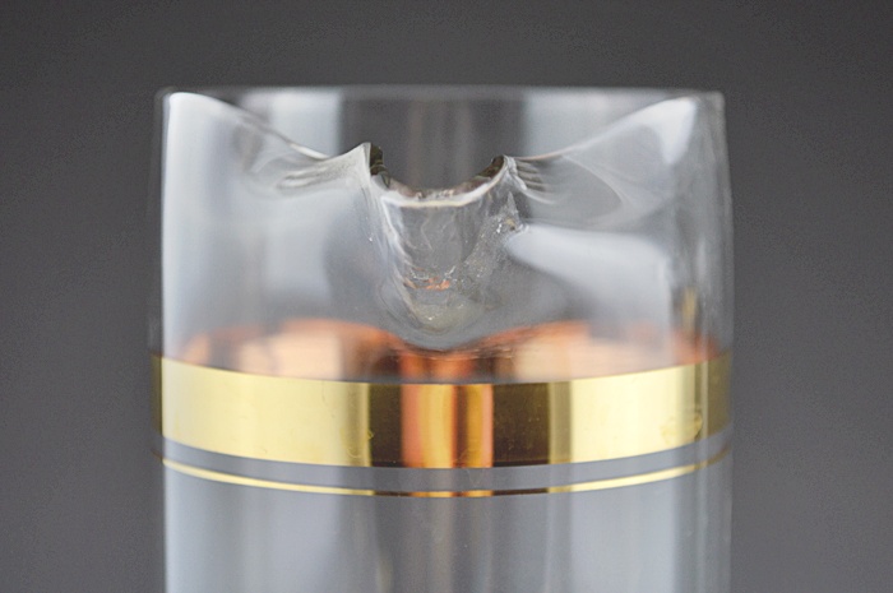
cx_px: 446
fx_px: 2044
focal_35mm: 82
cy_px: 296
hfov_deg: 24.6
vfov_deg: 16.5
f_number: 5.6
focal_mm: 55
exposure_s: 1/80
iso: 400
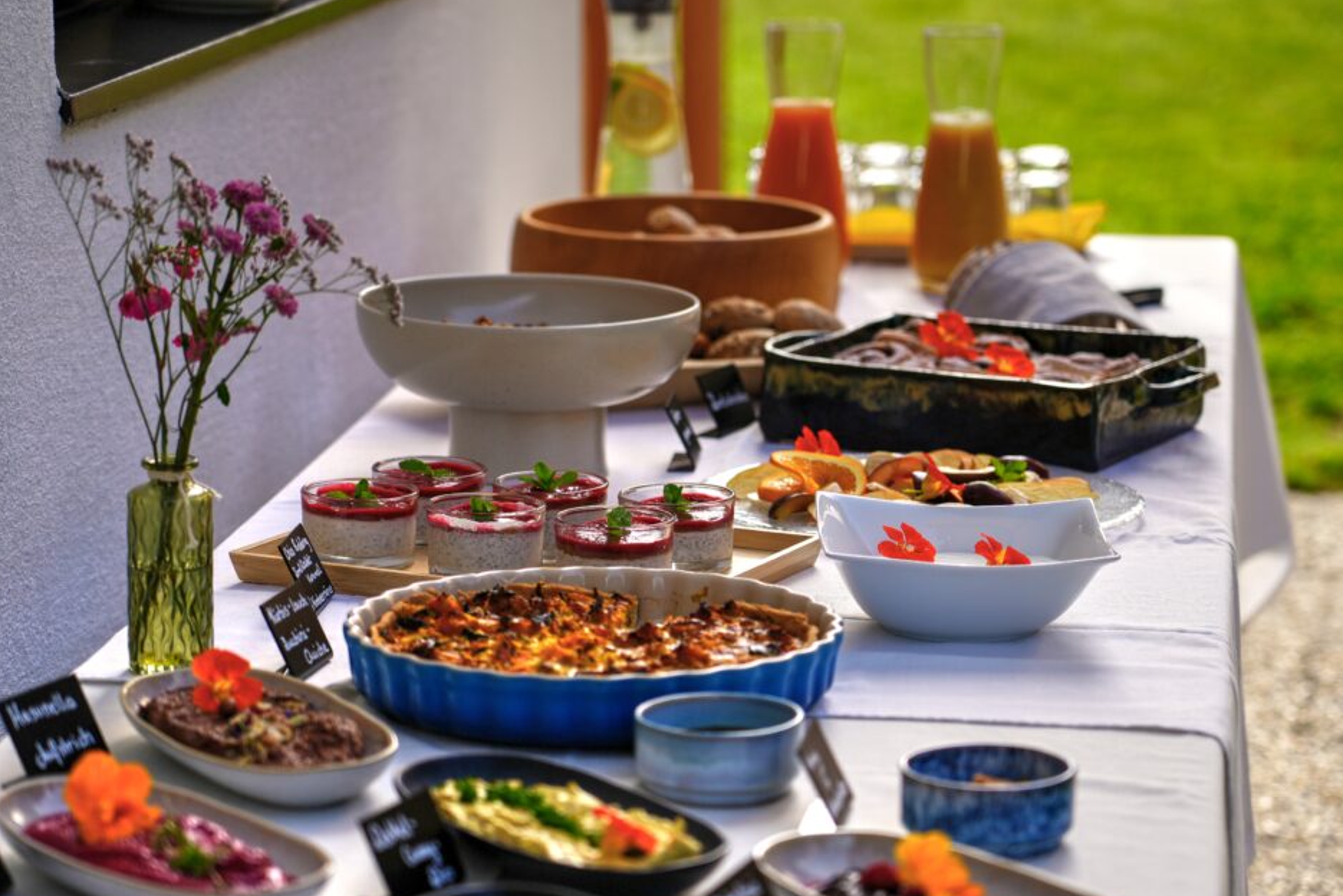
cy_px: 483
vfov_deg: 11.9
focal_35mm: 115
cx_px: 700
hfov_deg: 17.8
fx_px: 4291
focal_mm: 105
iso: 100
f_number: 4
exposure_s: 1/400
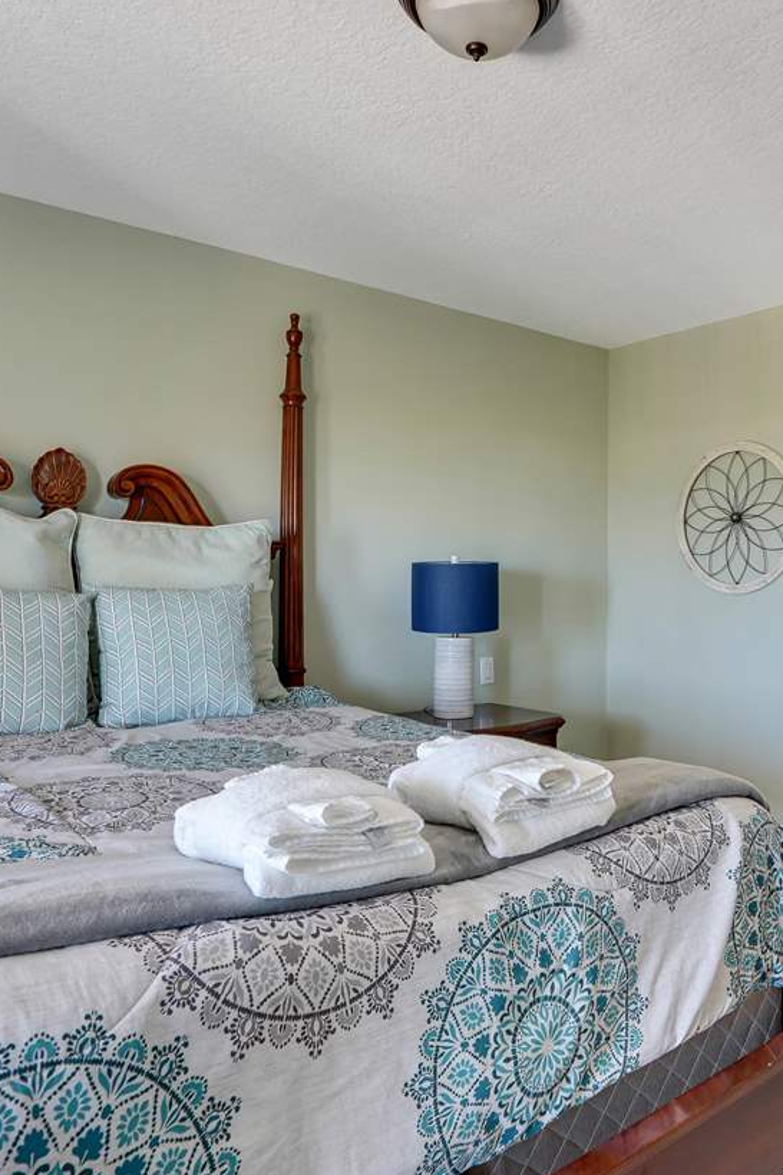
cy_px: 585
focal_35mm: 25
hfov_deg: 49.7
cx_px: 564
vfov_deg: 71.5
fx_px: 816
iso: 100
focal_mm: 16
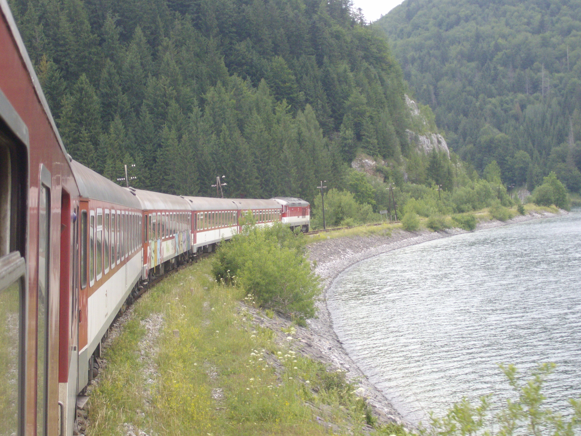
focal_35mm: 70
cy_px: 218
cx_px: 290
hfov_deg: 27.8
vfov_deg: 21.0
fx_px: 1175
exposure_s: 1/250
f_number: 3.8
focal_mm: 11.3
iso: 160
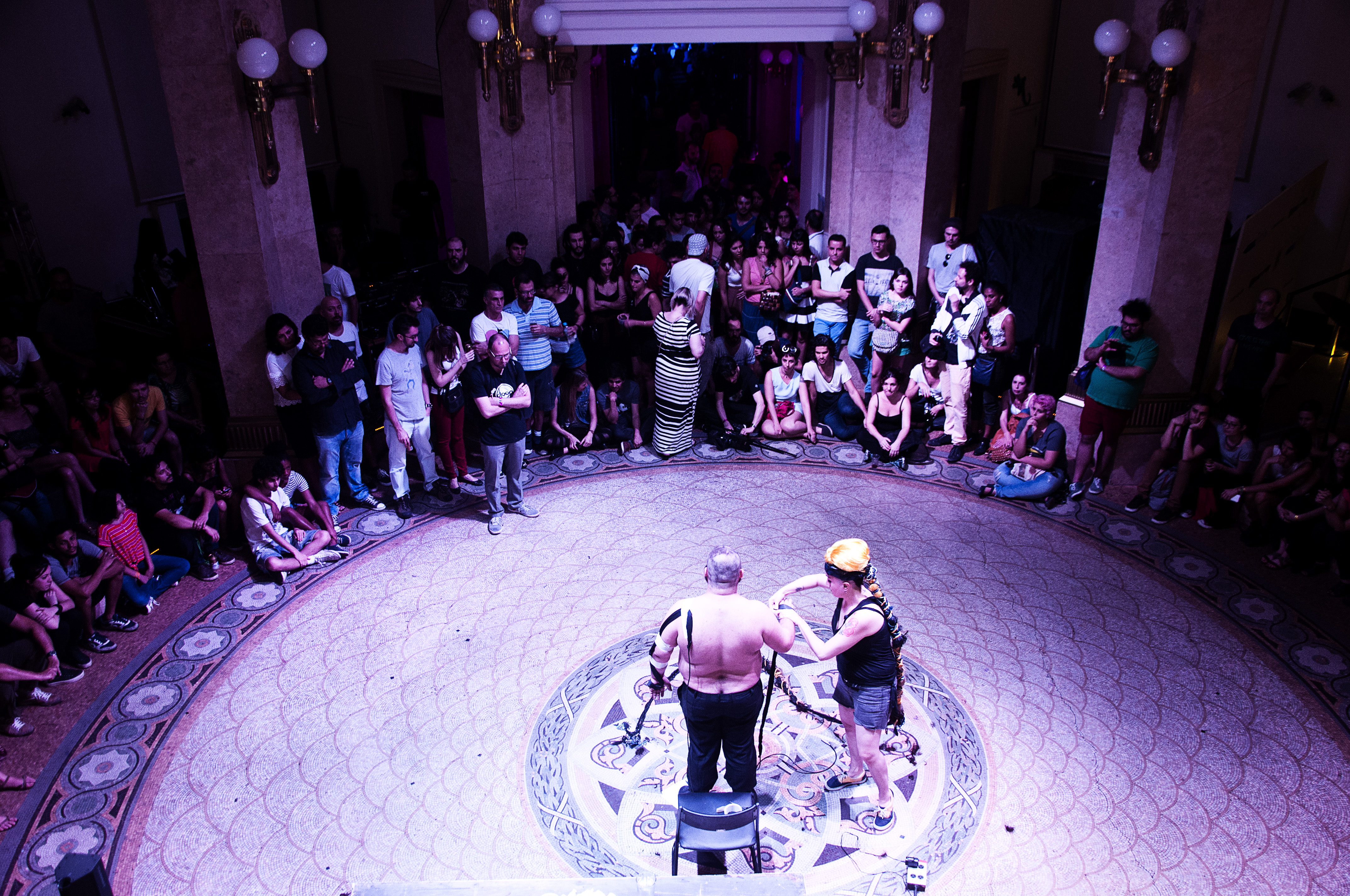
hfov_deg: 59.6
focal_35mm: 32
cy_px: 448
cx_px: 675
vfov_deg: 41.6
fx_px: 1180
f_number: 4
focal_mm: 21
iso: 800
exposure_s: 1/60
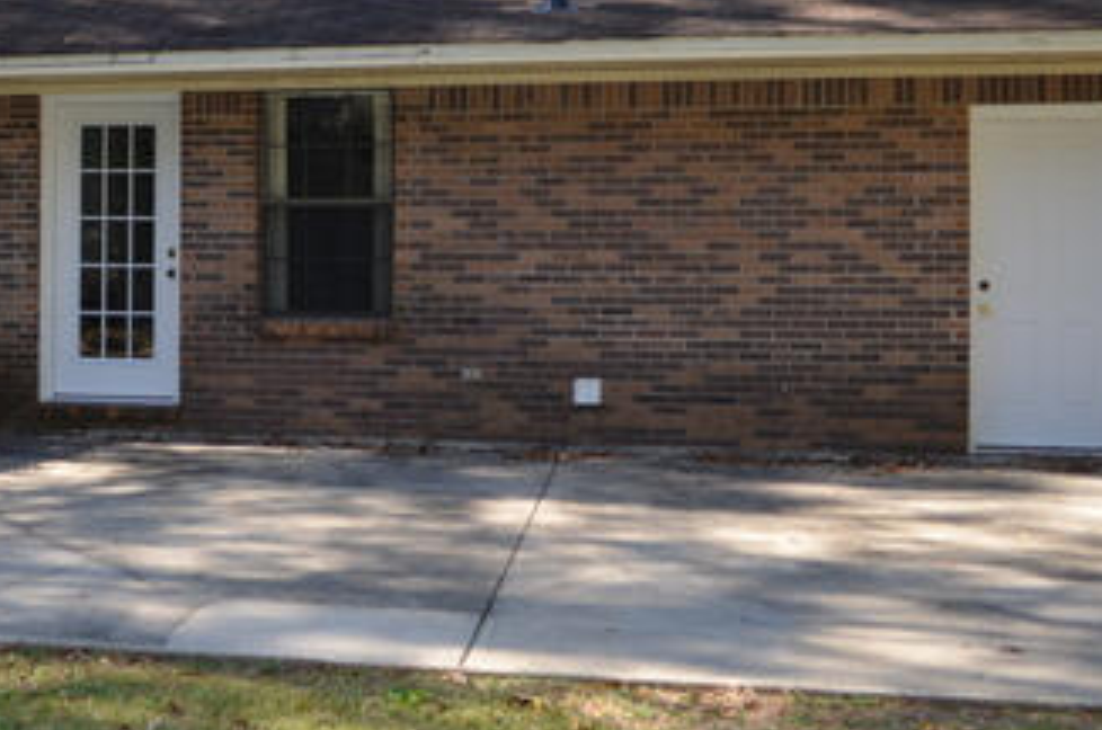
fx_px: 1619
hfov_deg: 36.4
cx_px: 226
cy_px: 216
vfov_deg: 25.2
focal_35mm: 53
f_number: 3.5
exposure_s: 1/200
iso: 100
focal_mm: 18
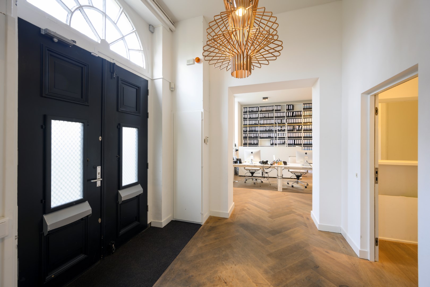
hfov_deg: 104.3
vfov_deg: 81.2
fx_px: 167
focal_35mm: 14
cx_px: 215
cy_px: 144
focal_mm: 14
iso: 100
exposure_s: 1/1.67
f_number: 8
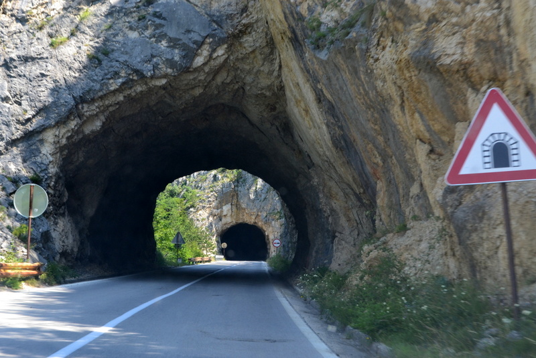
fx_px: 938
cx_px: 268
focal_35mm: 63
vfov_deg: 21.6
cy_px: 179
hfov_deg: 31.9
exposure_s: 1/100
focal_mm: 42
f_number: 9
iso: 400
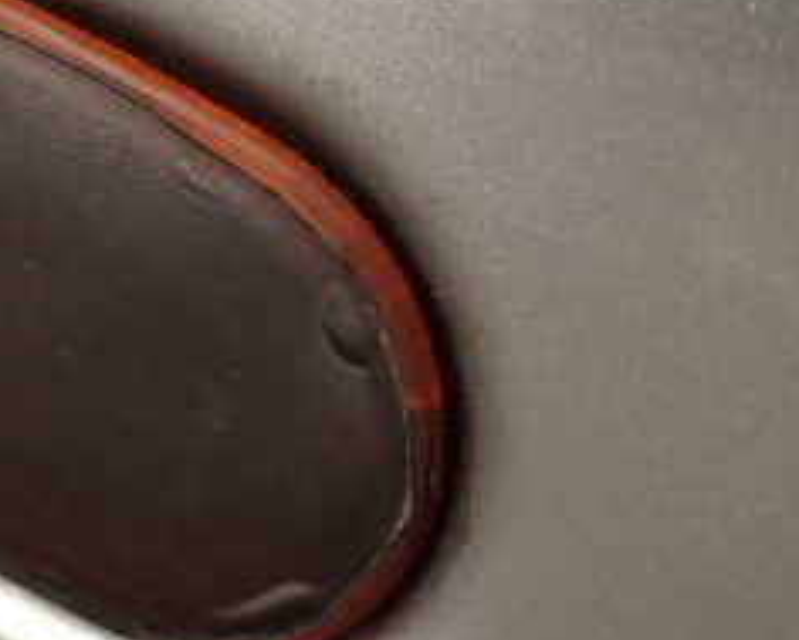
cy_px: 223
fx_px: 1467
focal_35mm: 62
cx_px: 37
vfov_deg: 24.5
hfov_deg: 28.9
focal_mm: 4.5
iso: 100
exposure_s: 1/60
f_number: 2
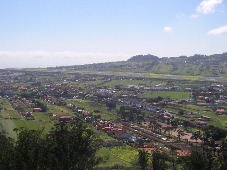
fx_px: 361
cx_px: 114
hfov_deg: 34.9
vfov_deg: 26.6
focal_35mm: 55
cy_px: 85
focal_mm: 9.2
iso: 50
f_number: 7.2
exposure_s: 1/328
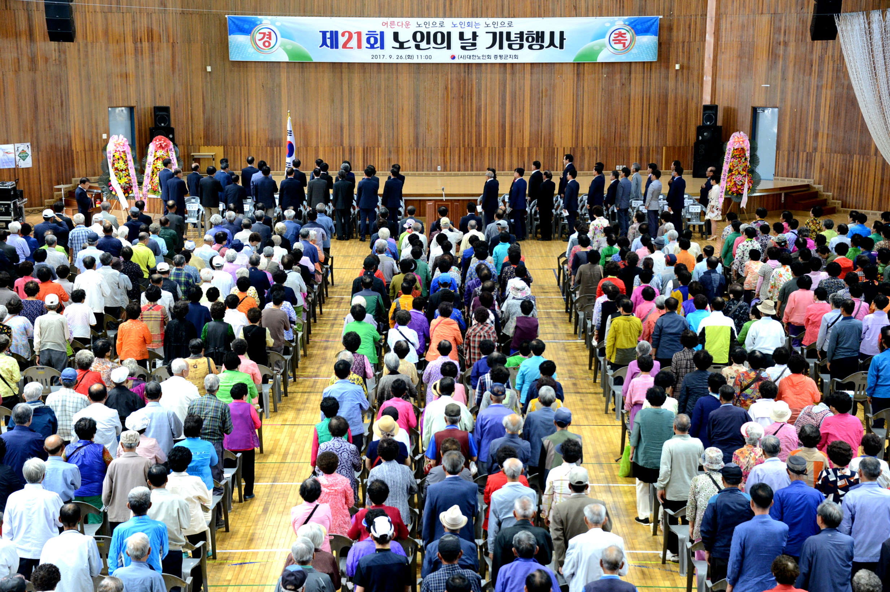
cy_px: 296
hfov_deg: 28.9
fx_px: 1730
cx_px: 445
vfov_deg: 19.4
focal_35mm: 70
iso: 2500
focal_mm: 70
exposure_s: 1/60
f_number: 5
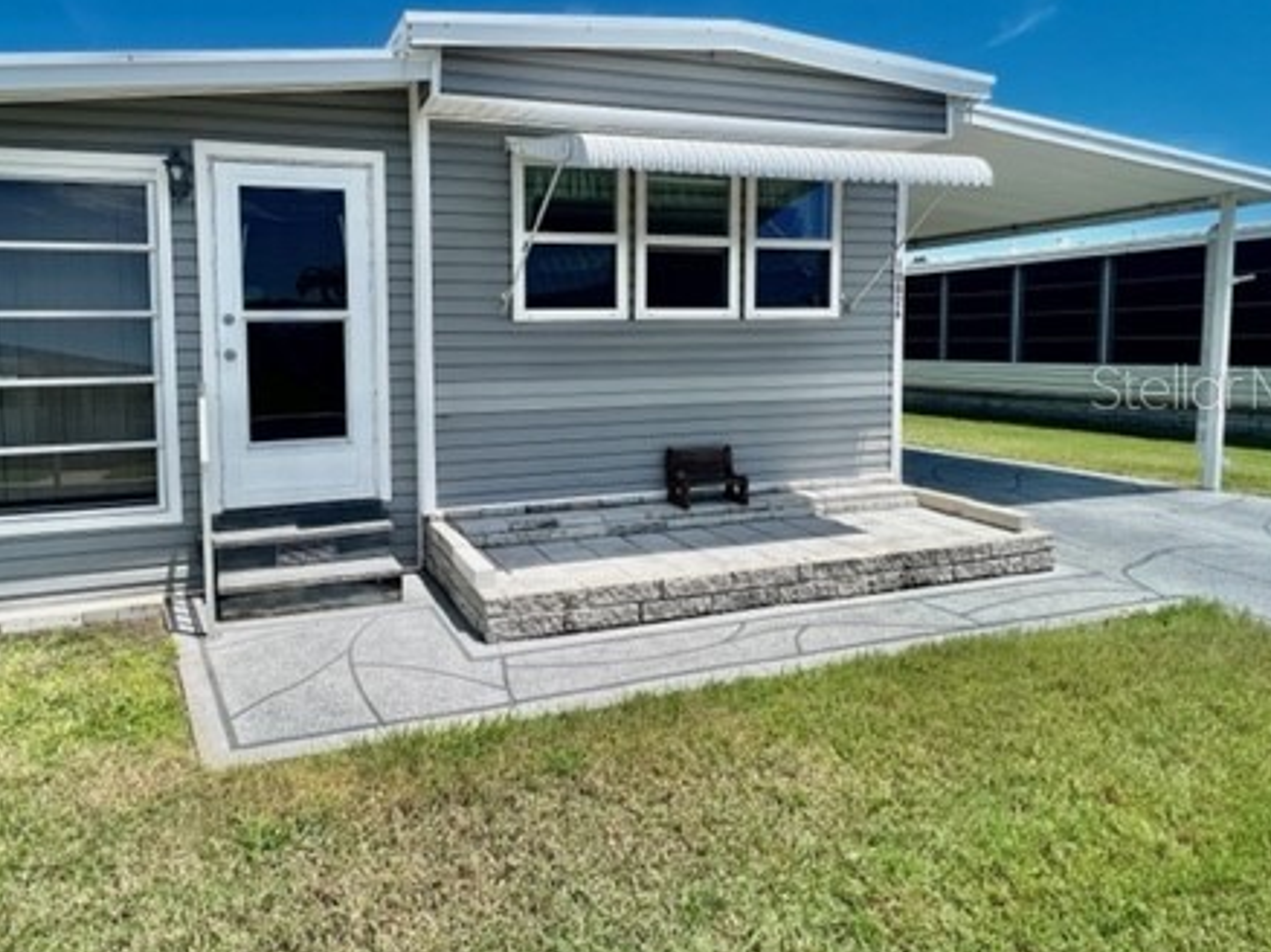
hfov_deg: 82.1
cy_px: 386
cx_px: 435
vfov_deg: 68.0
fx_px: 697
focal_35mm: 19
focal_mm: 1.57
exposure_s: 1/1488
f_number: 1.8
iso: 32
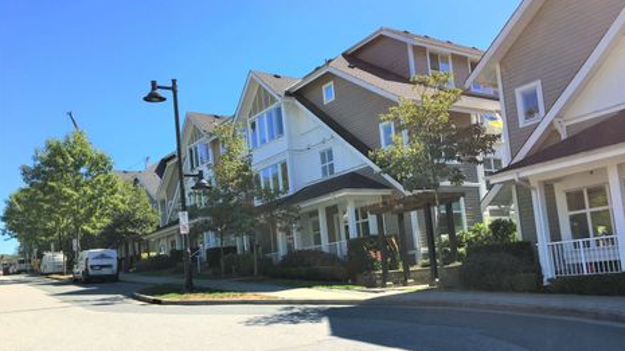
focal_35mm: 34
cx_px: 332
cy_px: 223
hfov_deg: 58.0
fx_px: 563
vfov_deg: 34.4
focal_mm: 4.15
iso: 25
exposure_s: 1/739
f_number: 2.2
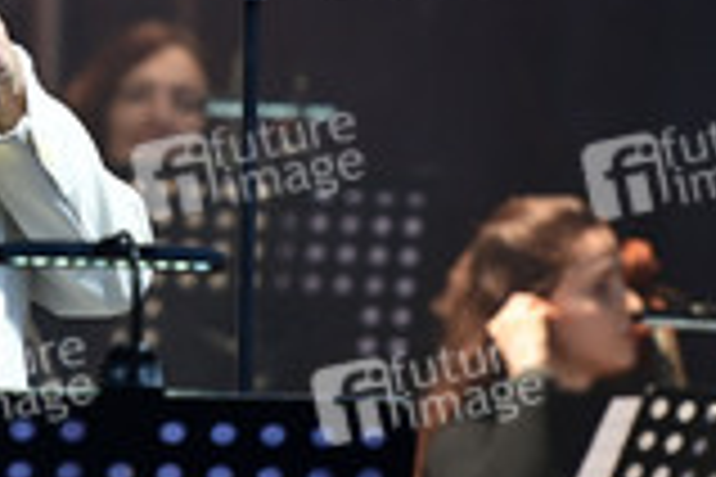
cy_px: 279
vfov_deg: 2.5
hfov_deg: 3.8
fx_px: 10739
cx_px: -142
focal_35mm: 540
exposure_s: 1/250
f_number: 2.8
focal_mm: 190
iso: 1100
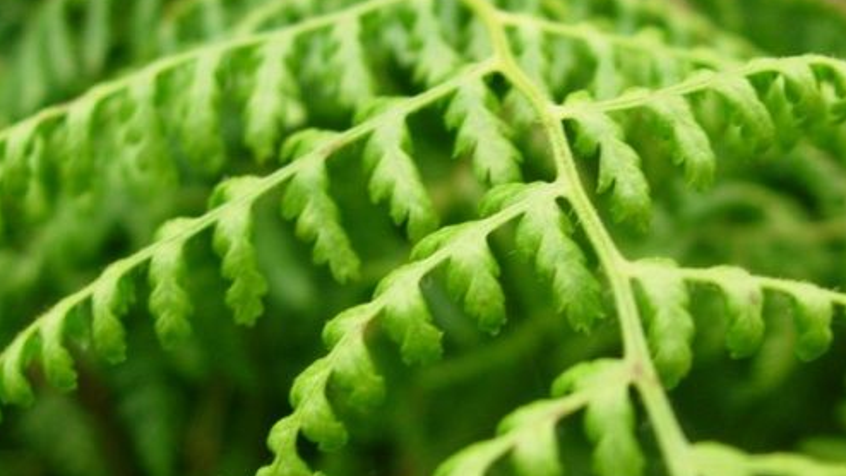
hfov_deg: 31.4
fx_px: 1503
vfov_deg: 18.0
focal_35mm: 67
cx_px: 478
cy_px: 243
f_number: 2.8
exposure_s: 1/304
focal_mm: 7.8
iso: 64
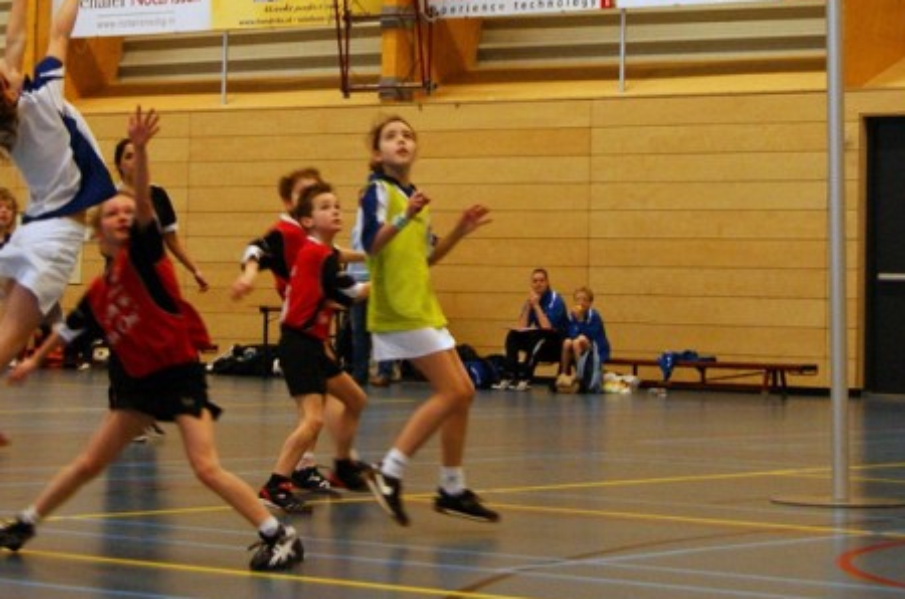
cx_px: 276
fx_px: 1982
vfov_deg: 17.1
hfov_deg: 25.5
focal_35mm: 79
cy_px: 117
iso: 800
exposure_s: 1/100
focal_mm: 30
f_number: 4.5
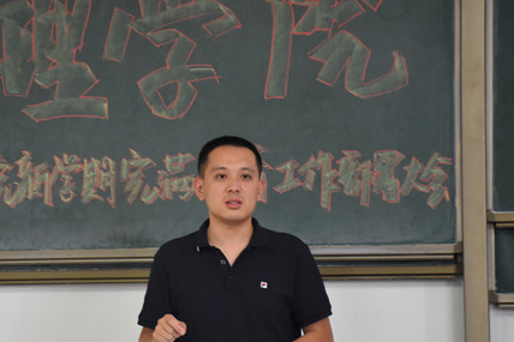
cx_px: 199
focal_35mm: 202
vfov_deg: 6.8
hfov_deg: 10.2
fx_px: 2883
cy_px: 239
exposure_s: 1/60
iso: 1250
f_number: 5.3
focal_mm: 90
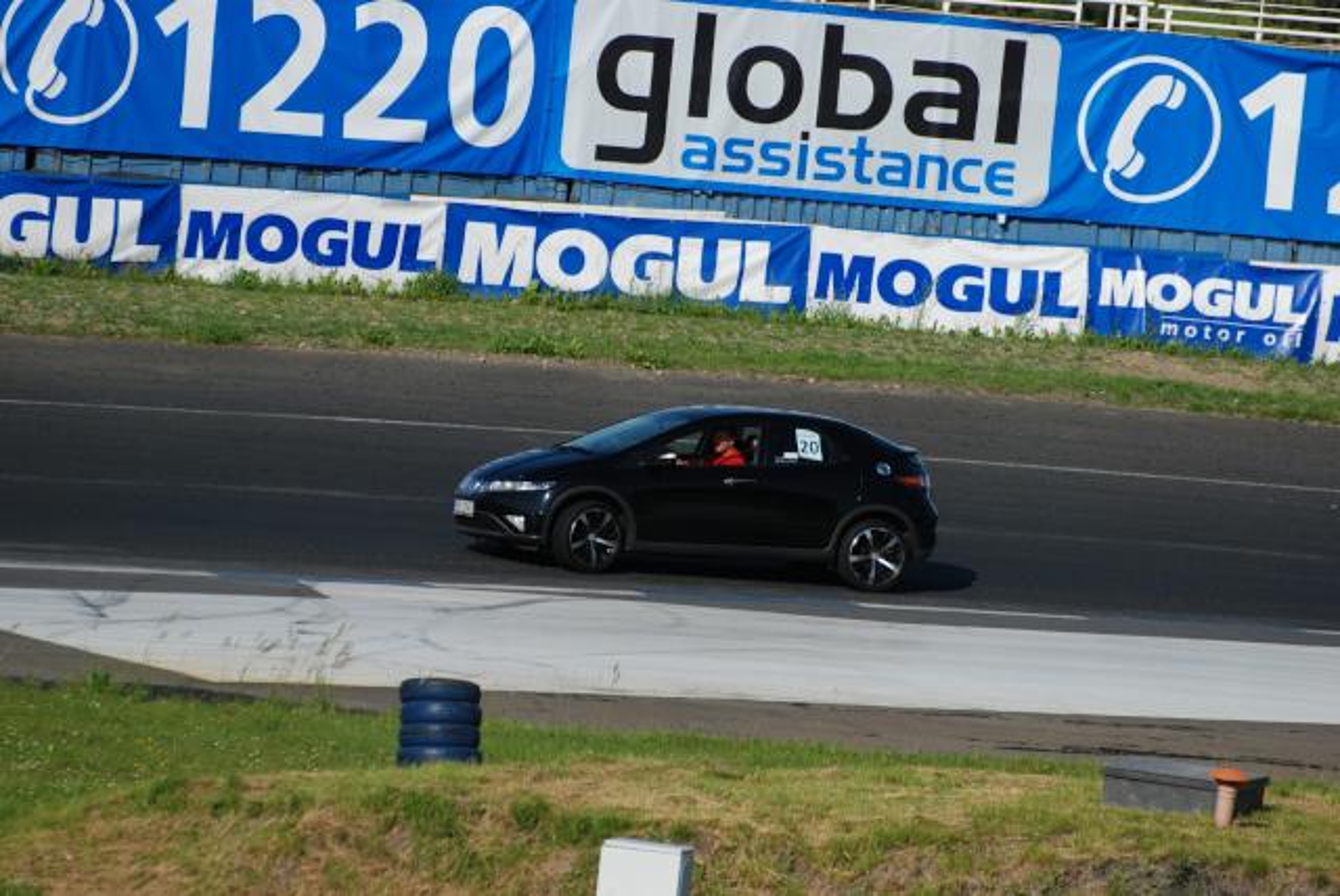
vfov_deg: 3.8
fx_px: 13412
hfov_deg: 5.7
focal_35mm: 360
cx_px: 670
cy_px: 448
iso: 400
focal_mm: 240
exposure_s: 1/3200
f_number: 5.6
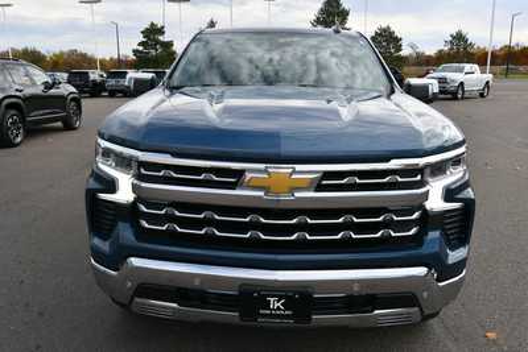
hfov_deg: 61.9
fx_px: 440
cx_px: 264
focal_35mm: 30
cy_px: 176
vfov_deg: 43.6
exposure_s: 1/250
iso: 160
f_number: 8
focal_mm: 20
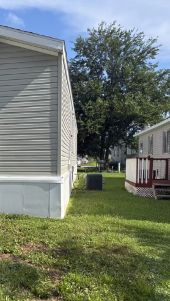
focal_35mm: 44
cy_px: 174
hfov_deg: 25.5
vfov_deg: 46.2
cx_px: -7
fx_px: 352
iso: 50
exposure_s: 1/2857
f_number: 1.6
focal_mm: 5.96
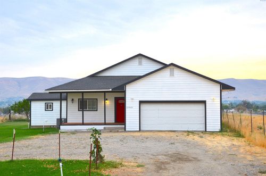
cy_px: 88
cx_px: 133
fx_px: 420
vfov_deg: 23.7
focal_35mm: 57
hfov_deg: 35.1
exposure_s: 1/160
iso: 400
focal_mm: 38
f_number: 6.3
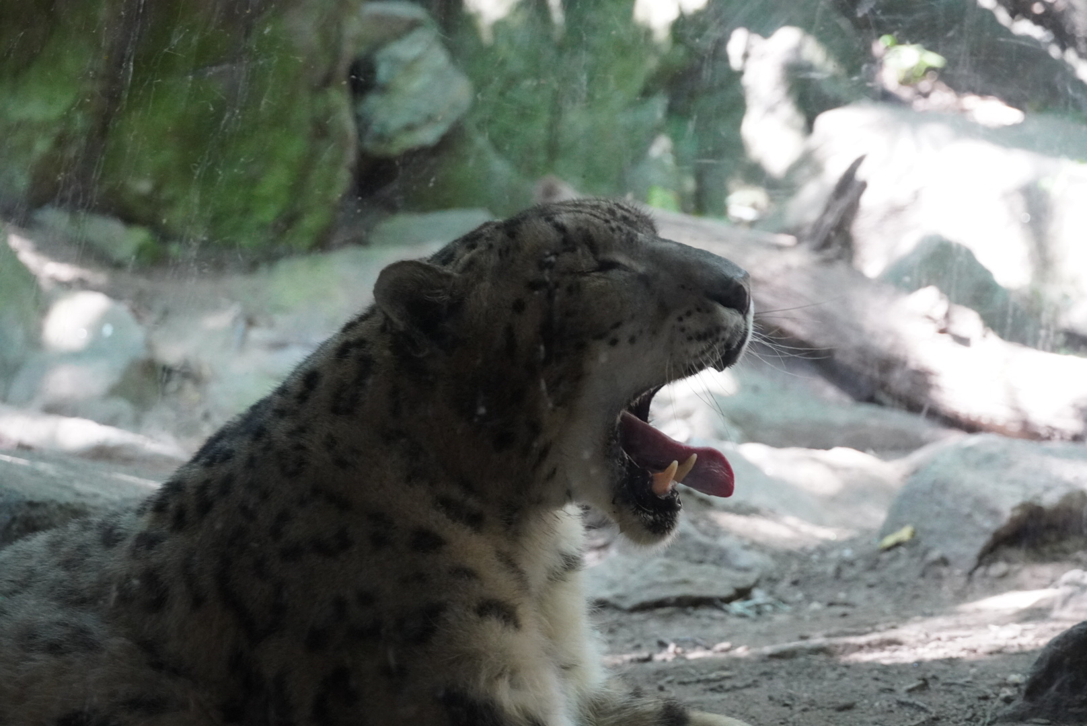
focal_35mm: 100
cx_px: 544
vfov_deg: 13.6
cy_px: 363
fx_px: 3037
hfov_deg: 20.3
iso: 5000
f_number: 5.6
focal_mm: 67
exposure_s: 1/160
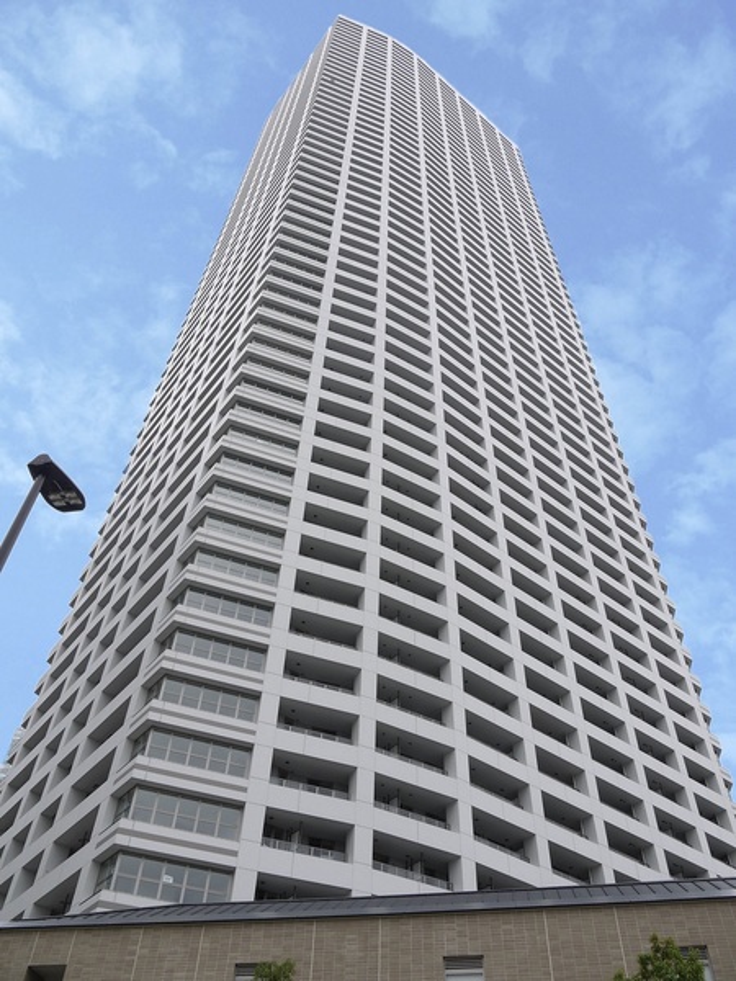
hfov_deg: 49.7
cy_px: 490
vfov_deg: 63.4
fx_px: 794
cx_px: 368
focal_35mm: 28
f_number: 5.6
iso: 100
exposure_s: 1/200
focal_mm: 14
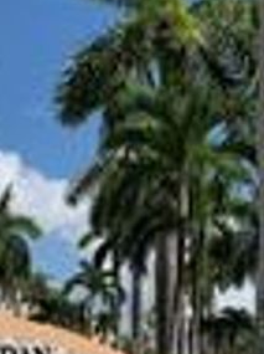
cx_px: -17
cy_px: 381
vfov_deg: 29.0
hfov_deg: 22.8
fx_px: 622
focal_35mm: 61
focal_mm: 4.25
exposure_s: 1/3086
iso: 25
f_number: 1.8
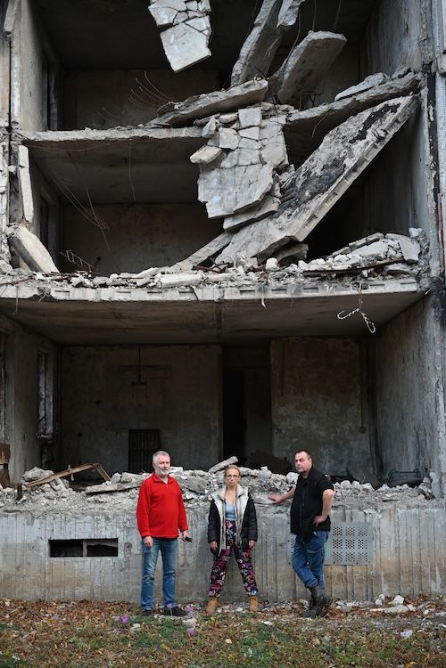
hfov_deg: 31.2
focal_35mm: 43
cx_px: 223
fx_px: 799
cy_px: 334
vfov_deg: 45.4
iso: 250
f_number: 5
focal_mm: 43
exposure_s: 1/125
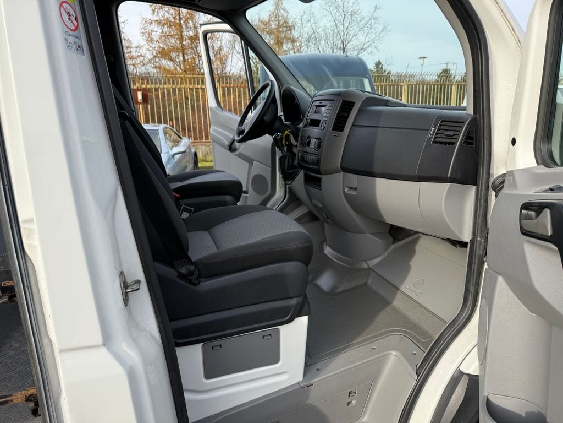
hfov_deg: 71.6
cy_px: 212
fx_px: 390
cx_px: 282
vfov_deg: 56.8
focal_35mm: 24
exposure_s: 1/931
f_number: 1.78
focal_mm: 6.76
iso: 80
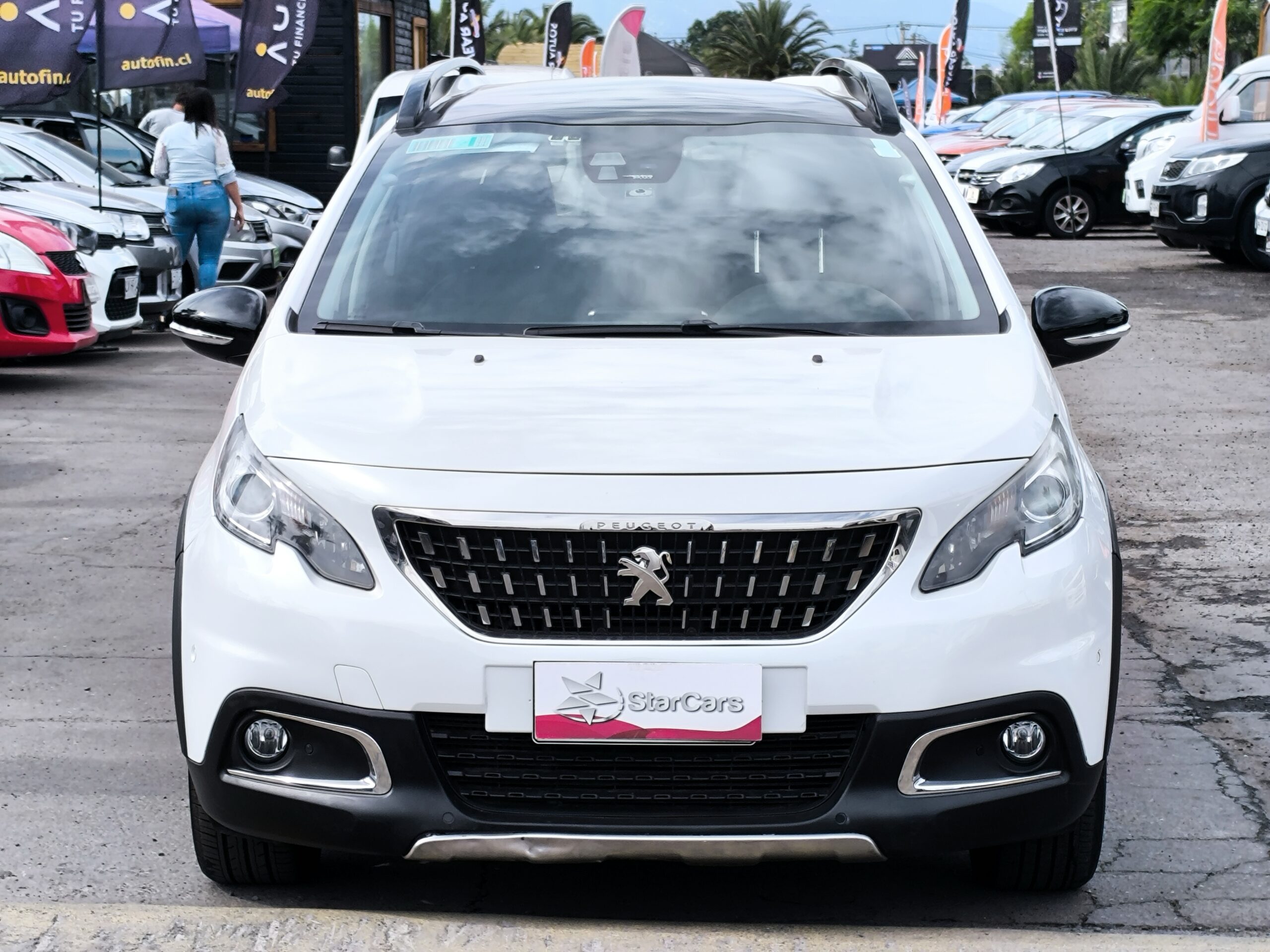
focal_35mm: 93
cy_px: 476
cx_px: 635
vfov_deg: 15.9
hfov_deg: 21.1
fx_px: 3412
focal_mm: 6.14
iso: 50
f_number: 1.65
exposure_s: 1/648
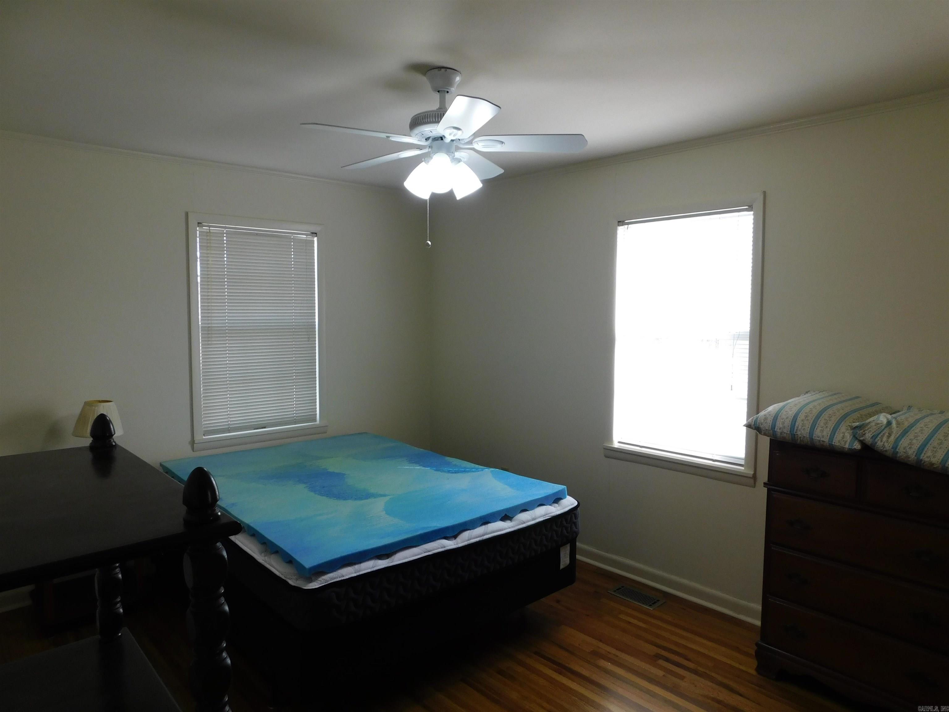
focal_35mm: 23
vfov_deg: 58.9
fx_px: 631
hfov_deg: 73.9
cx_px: 474
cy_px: 356
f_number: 3
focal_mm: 4
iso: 125
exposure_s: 1/60
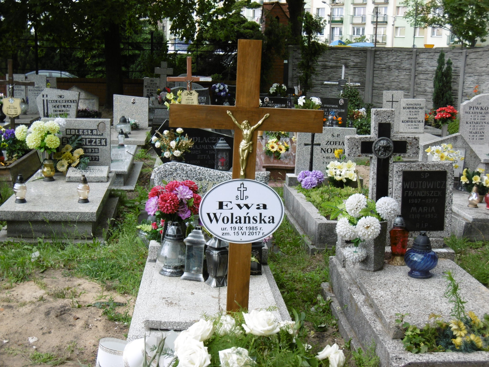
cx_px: 244
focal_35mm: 59
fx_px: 833
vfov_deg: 24.8
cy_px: 184
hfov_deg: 32.7
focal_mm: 10.5
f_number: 4.2
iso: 100
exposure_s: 1/200
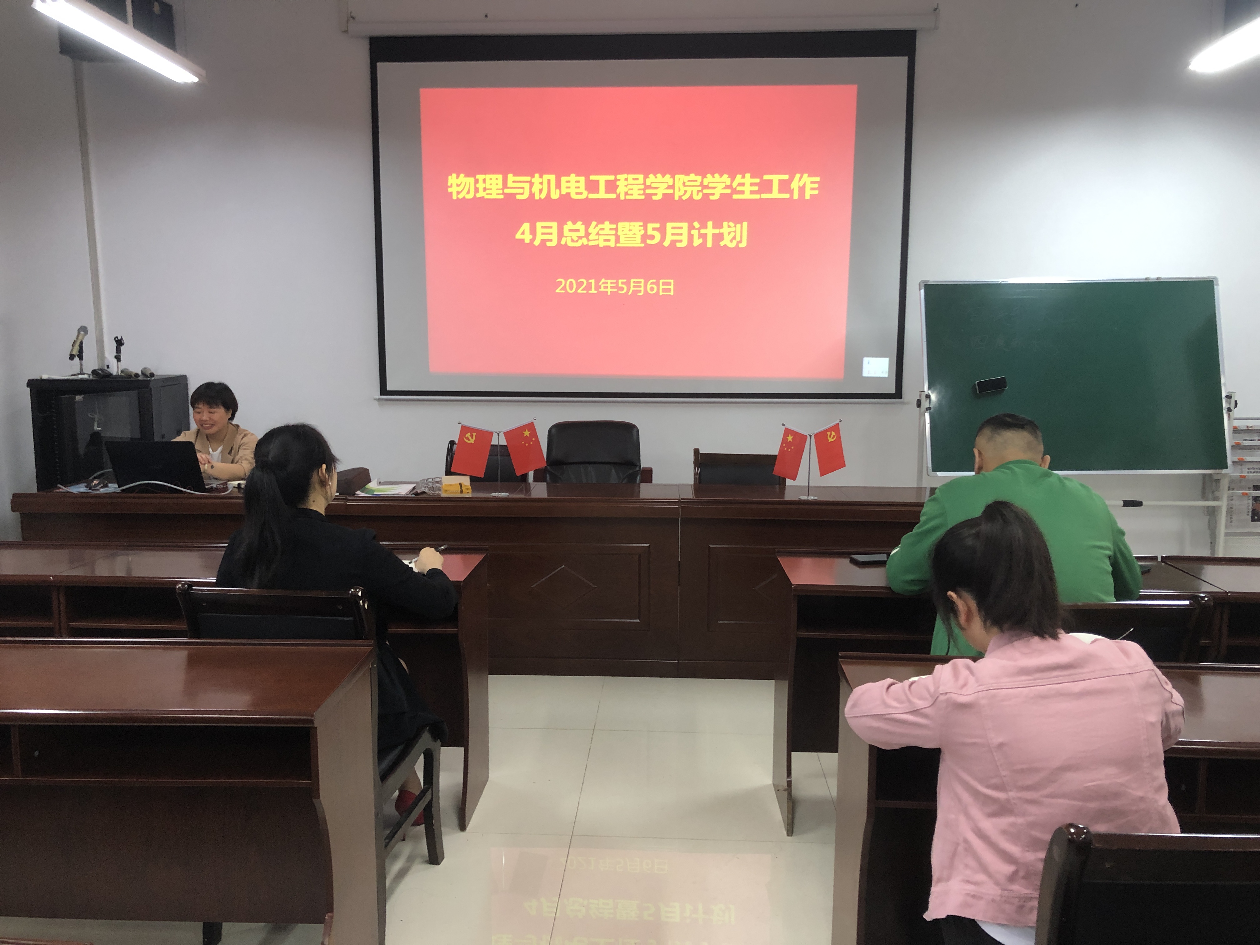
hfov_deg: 63.4
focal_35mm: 28
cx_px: 630
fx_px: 1019
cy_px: 472
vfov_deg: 49.7
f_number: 1.8
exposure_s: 1/17
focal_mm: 3.99
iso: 50
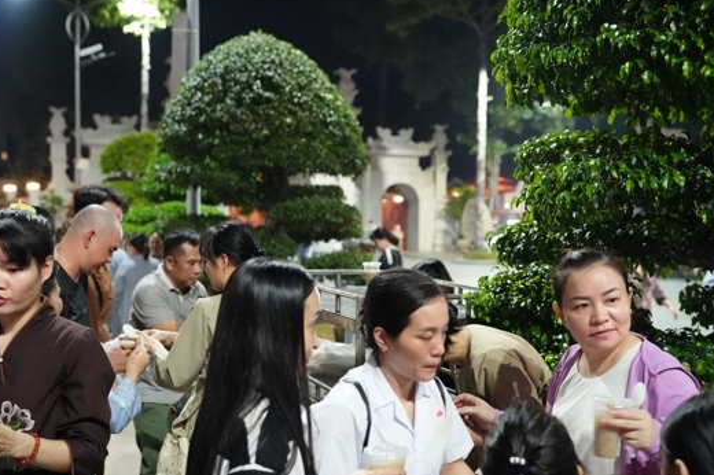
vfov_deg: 29.7
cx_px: 338
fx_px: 892
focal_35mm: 45
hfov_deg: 43.6
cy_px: 288
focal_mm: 36
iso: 12800
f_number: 2.8
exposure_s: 1/100
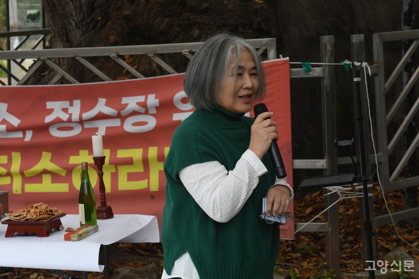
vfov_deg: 15.2
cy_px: 140
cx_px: 210
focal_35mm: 90
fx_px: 1047
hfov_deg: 22.6
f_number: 6.3
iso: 500
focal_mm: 60
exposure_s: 1/320
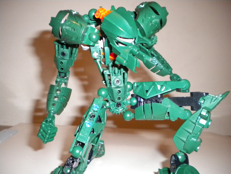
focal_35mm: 35
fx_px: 234
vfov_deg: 40.7
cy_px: 87
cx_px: 116
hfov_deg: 52.6
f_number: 3.1
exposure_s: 1/30
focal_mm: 6.3
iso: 400
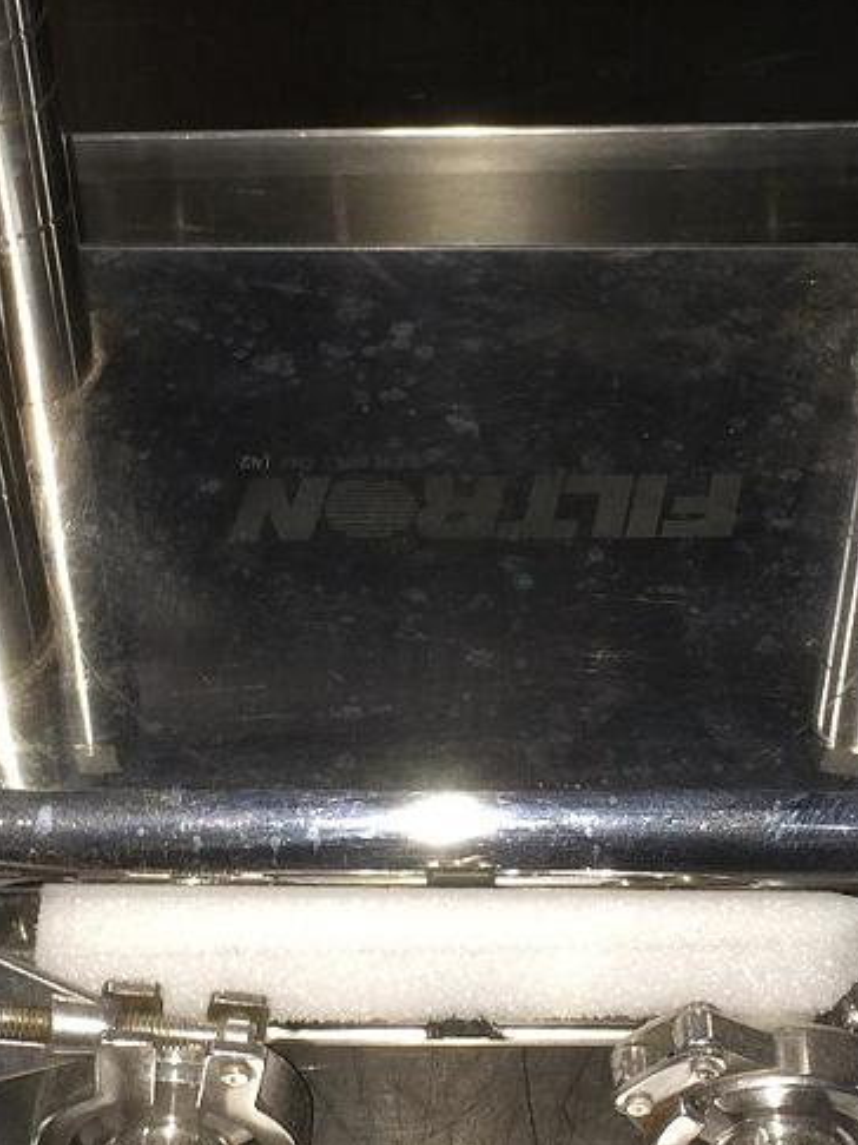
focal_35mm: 78
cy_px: 622
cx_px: 464
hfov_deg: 18.9
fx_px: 2580
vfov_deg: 25.0
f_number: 2.2
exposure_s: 1/17
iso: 64
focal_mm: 4.15
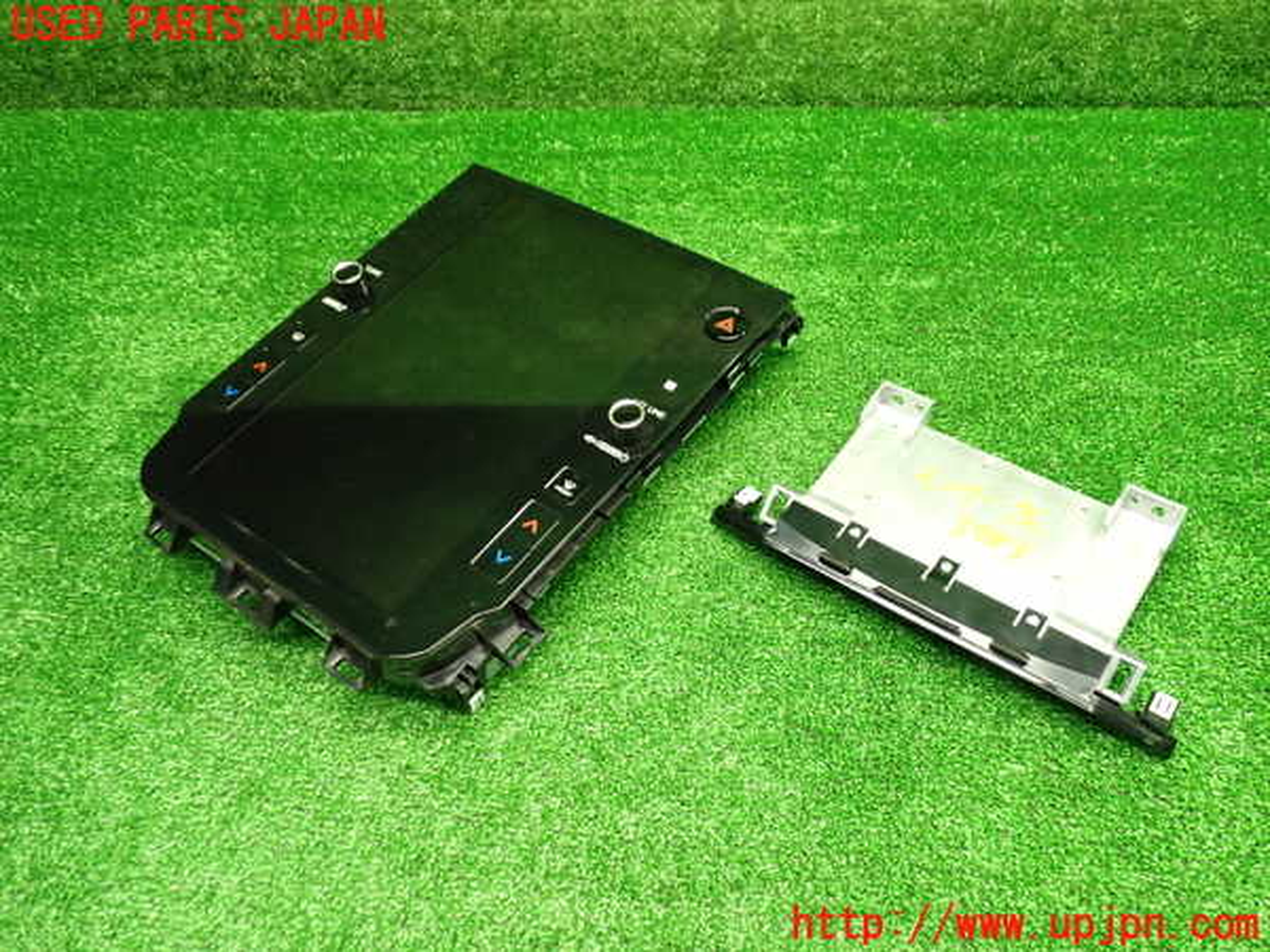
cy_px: 476
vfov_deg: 46.8
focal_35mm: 30
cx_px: 635
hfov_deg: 60.0
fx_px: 1101
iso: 500
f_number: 2.3
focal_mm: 5.4
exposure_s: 1/30
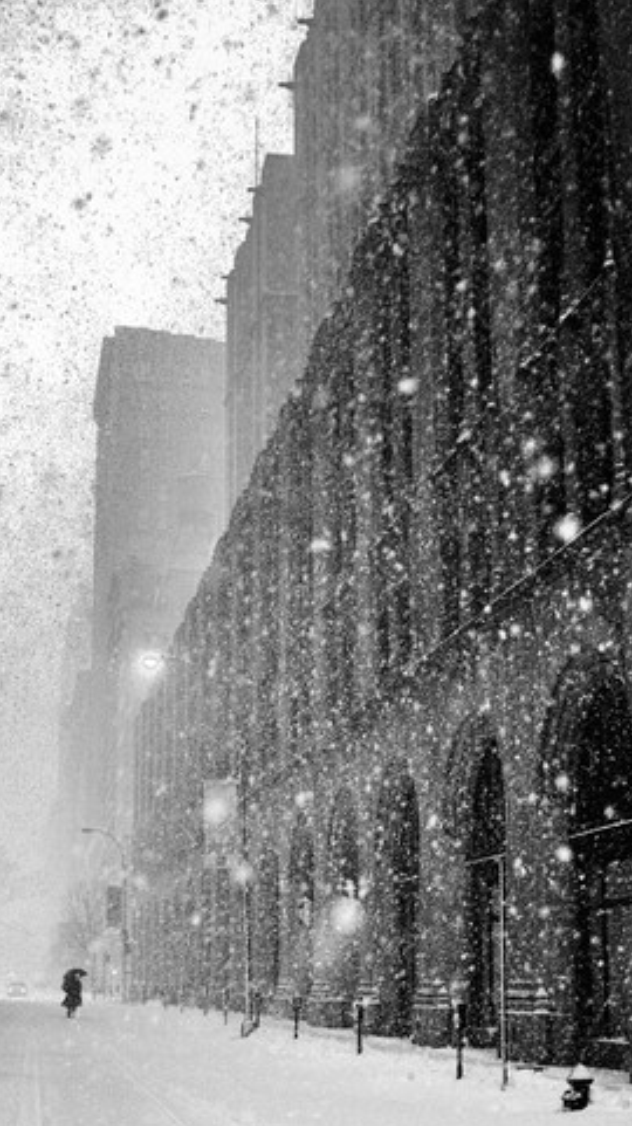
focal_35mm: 49
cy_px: 723
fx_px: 1462
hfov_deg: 24.1
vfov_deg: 41.7
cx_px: 160
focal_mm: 20
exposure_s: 1/250
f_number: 2.8
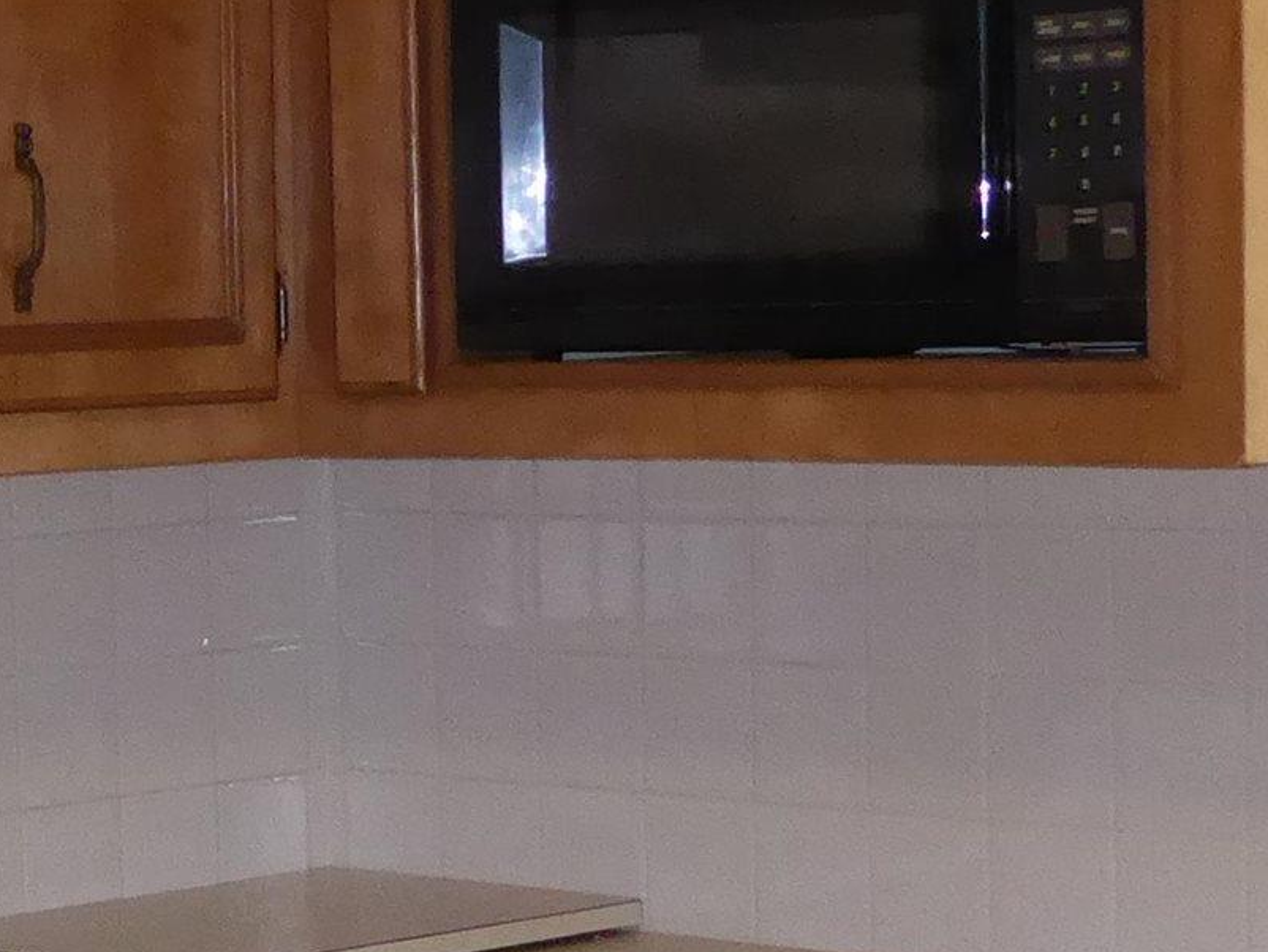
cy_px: 780
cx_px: -414
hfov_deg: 14.1
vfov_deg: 11.0
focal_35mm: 134
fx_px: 4910
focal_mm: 6.3
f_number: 3.7
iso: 800
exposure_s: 1/60
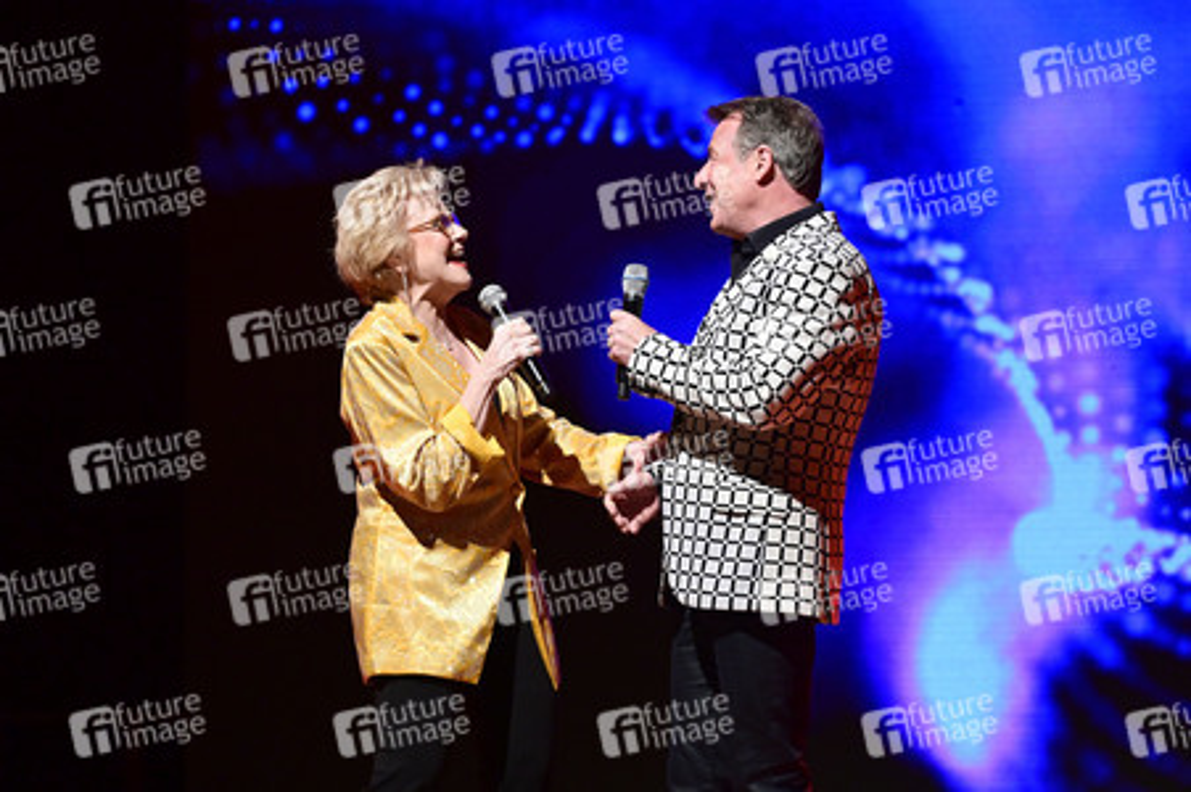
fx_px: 6612
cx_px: 596
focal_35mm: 200
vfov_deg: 6.9
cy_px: 396
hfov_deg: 10.3
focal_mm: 200
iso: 2000
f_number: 2.8
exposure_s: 1/250
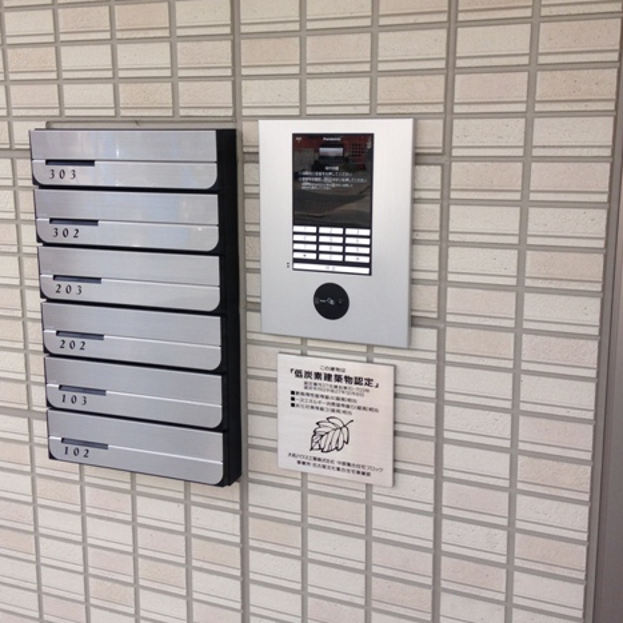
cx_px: 304
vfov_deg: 41.8
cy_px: 269
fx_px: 814
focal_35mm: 40
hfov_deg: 41.9
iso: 50
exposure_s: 1/463
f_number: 2.4
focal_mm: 4.12
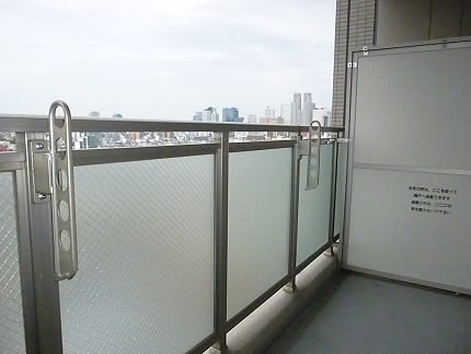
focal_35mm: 25
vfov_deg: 54.9
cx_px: 236
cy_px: 177
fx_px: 340
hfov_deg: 69.4
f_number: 9
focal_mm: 4.5
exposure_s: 1/1600
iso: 1600
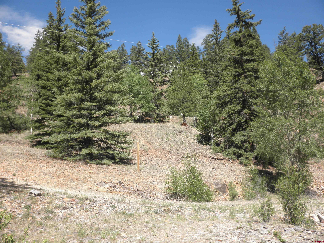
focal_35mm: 35
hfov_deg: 52.6
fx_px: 328
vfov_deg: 40.7
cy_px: 122
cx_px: 162
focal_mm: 6.1
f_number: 9.1
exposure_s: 1/80
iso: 64
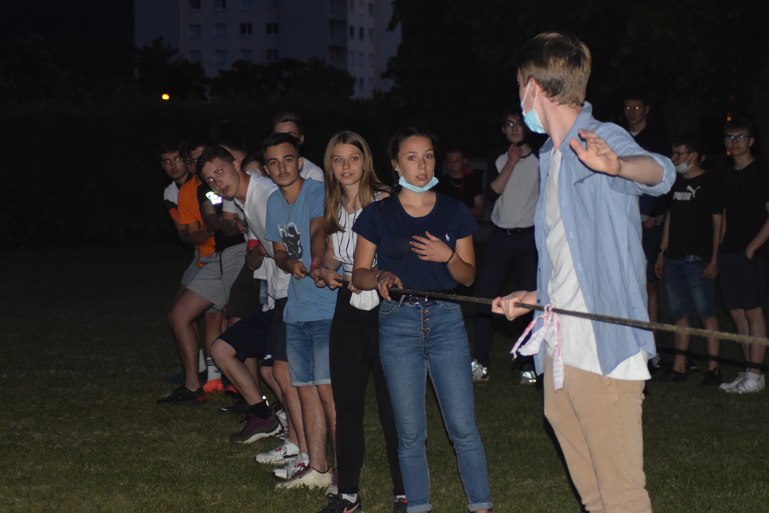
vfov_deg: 13.0
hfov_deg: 19.5
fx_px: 2243
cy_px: 256
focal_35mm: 105
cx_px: 384
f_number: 4
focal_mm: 70
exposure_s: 1/60
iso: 3200
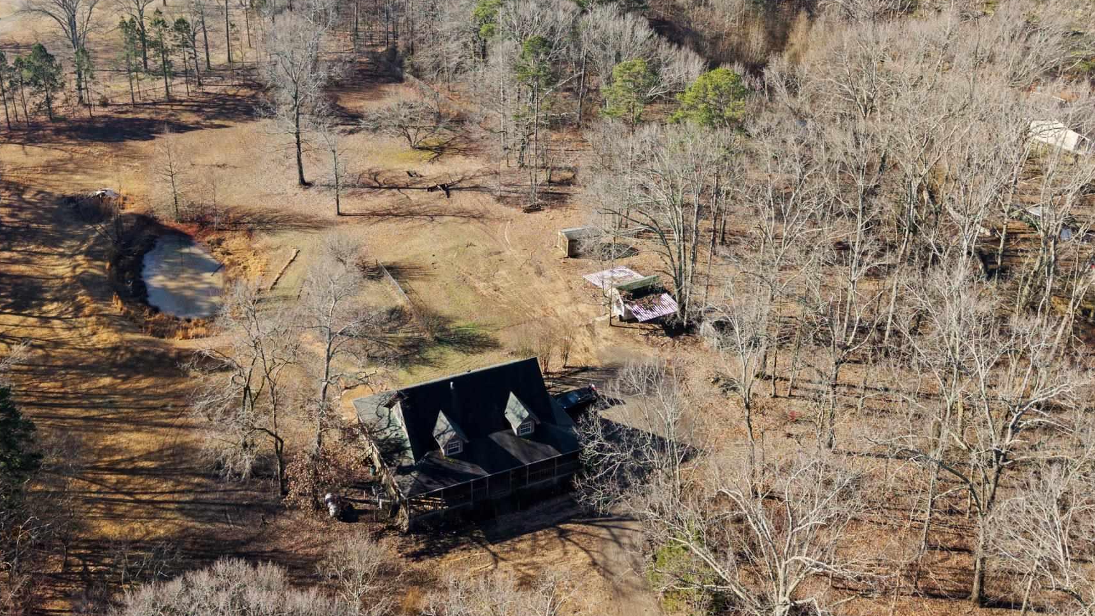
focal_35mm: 38
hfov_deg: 52.6
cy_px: 170
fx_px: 1103
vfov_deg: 30.8
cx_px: 471
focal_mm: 8.67
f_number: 1.8
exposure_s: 1/80
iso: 200
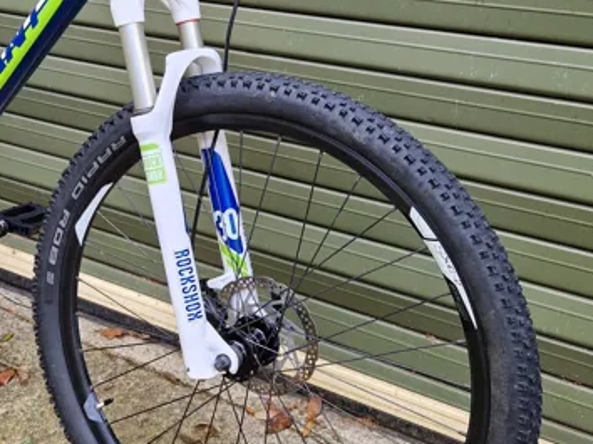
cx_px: 203
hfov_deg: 36.5
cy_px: 159
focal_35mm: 52
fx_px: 890
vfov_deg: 27.9
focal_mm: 5.4
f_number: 1.8
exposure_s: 1/180
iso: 50
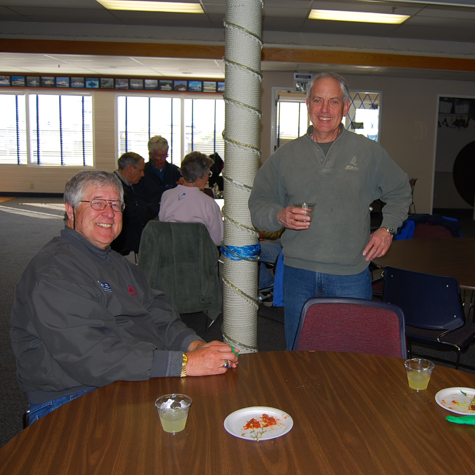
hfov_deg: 43.9
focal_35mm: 37
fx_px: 574
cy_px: 222
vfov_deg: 44.9
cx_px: 336
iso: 100
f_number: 3.5
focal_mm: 18
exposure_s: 1/60
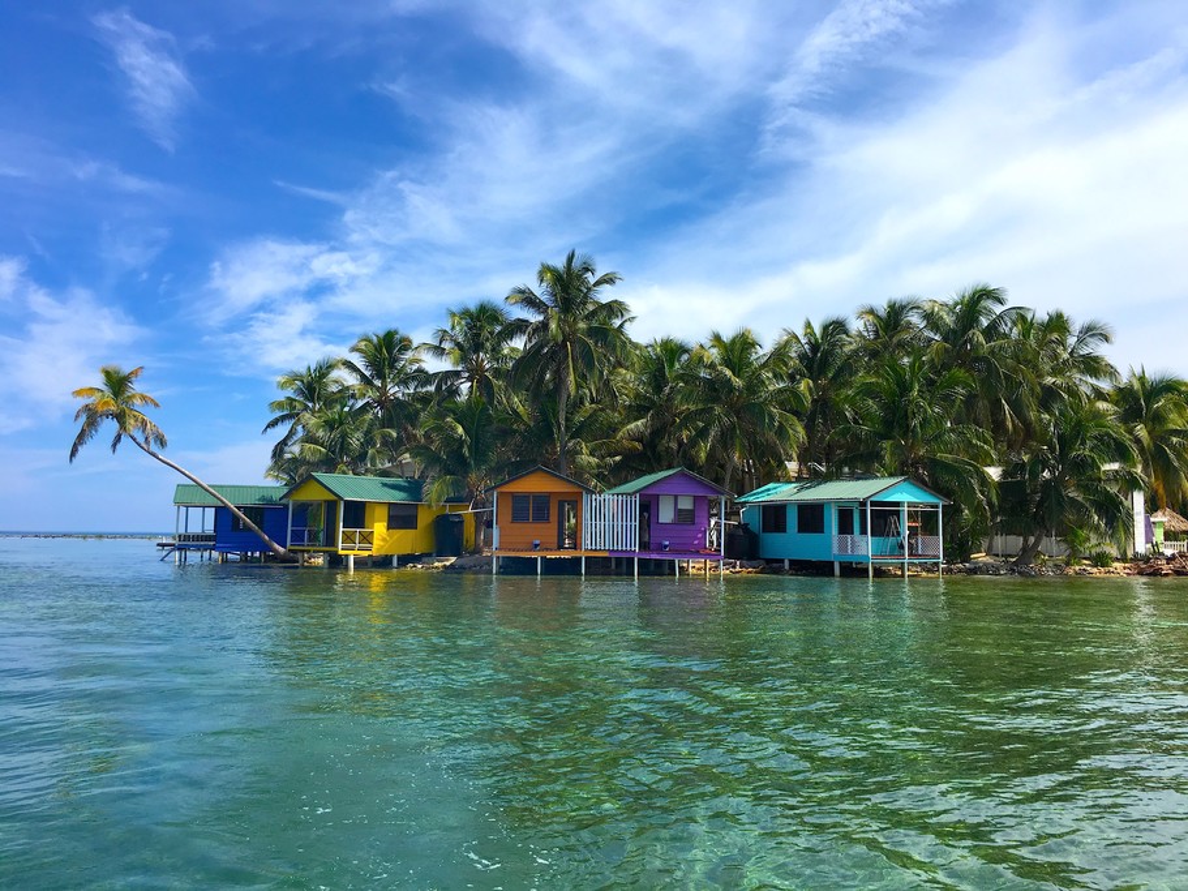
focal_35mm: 29
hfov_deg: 61.7
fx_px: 995
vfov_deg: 48.2
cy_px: 446
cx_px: 594
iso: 25
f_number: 2.2
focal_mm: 4.15
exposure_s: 1/2079
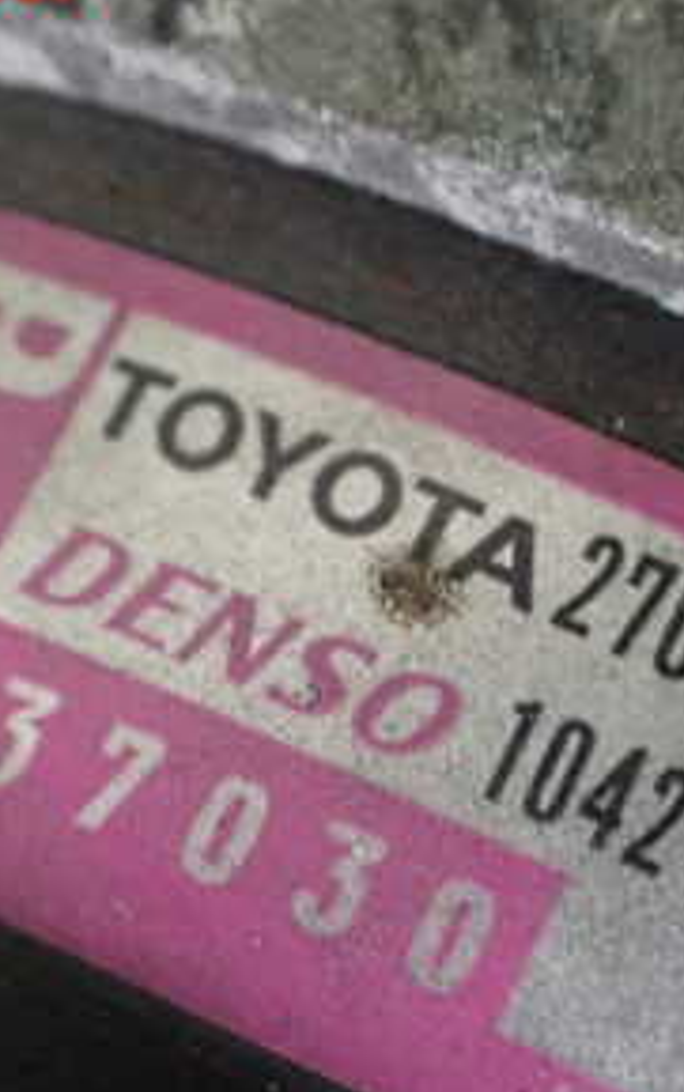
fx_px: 1966
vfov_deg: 30.7
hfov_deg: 19.6
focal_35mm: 66
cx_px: 518
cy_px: 778
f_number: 2.3
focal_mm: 5.4
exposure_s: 1/30
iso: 800
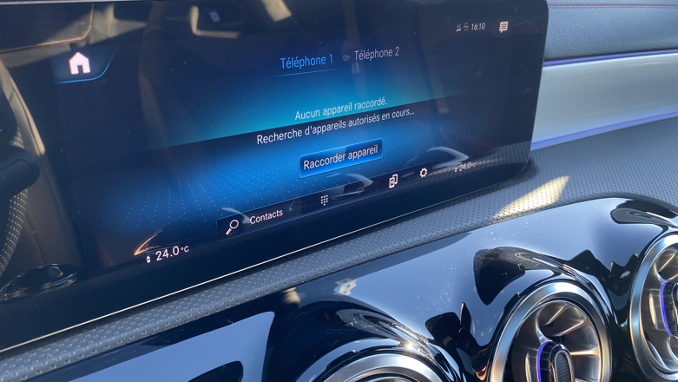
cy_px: 170
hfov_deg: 66.0
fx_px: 522
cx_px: 332
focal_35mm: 29
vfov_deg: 40.2
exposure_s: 1/114
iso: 80
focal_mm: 4.25
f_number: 1.8
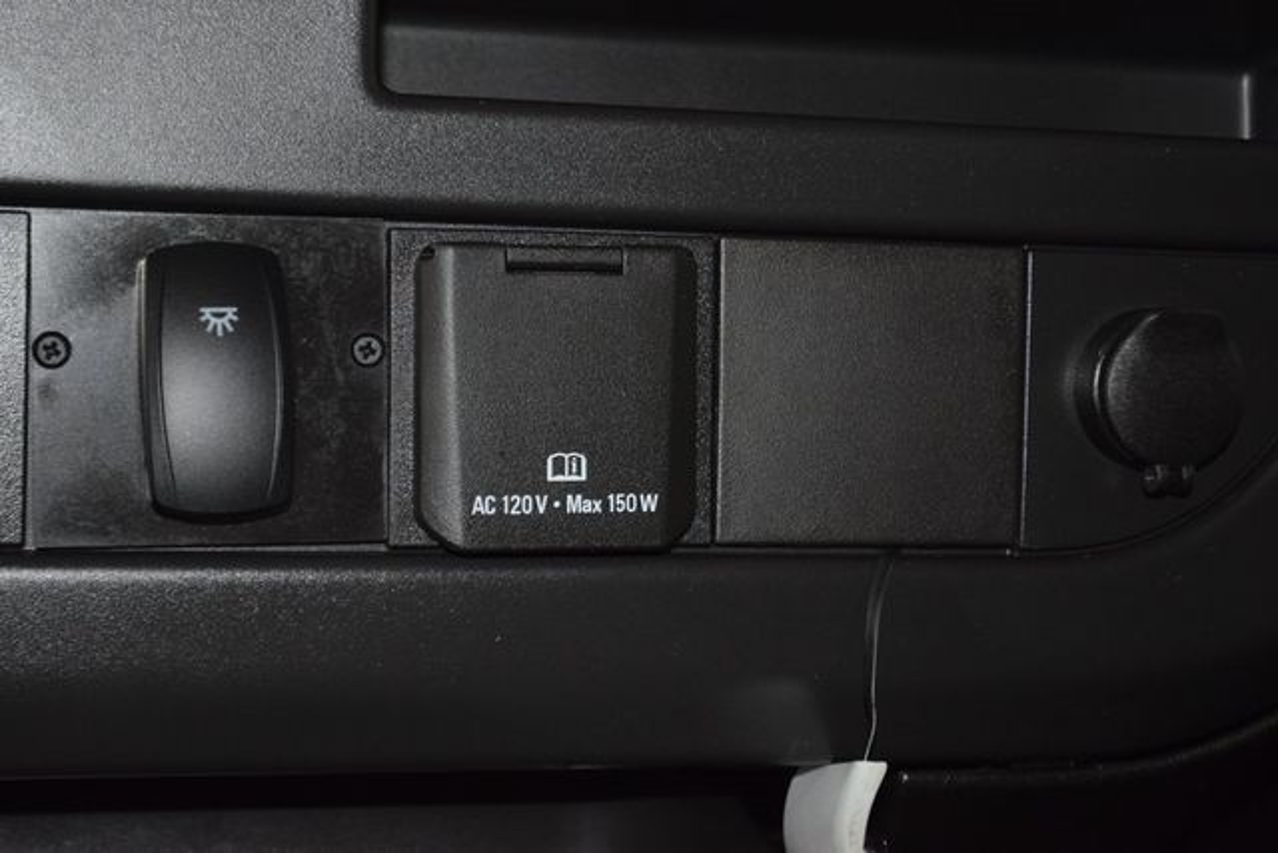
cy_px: 426
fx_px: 2663
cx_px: 639
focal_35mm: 75
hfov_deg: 27.0
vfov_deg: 18.2
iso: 2000
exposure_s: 1/30
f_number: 5.6
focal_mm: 50
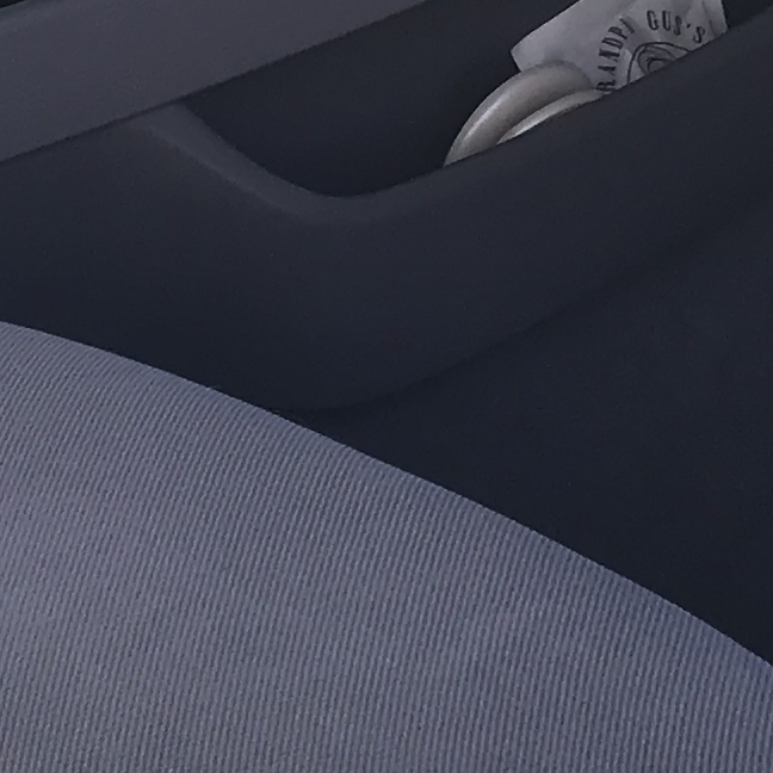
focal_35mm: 154
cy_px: -394
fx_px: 3891
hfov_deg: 11.3
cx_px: 392
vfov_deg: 10.9
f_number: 1.8
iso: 20
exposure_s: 1/181
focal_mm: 3.99
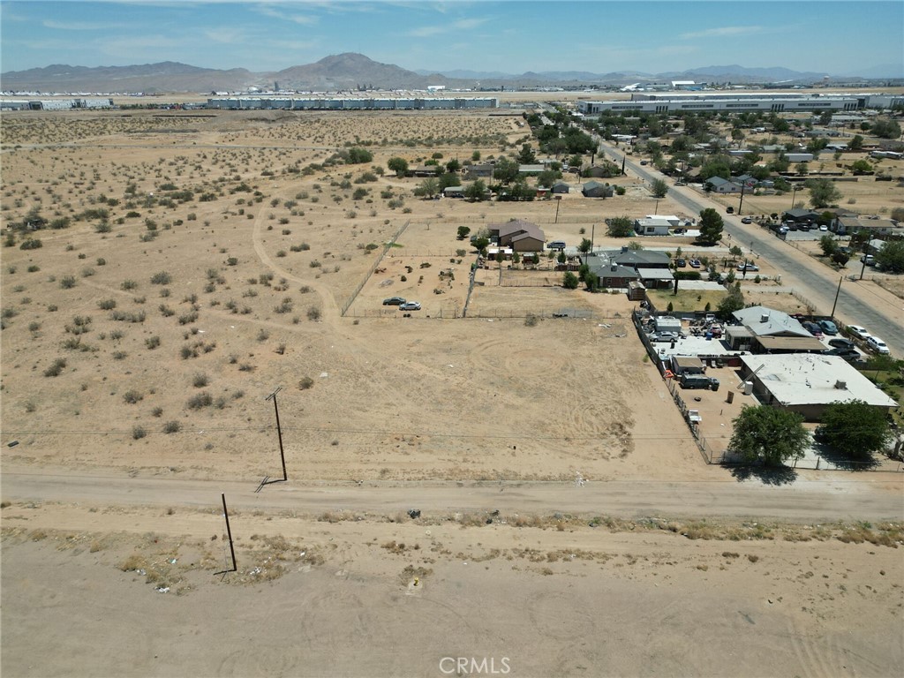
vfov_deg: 56.8
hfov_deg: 71.6
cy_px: 339
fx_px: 627
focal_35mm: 24
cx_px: 452
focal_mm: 6.72
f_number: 1.7
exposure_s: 1/4000
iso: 100
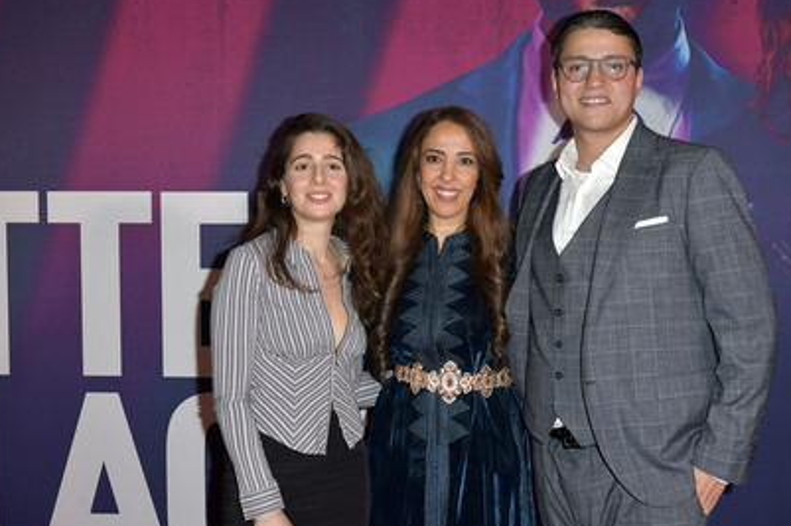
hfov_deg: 36.9
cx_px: 425
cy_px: 284
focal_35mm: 54
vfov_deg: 25.0
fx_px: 1186
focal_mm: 48
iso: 800
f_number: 5.6
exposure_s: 1/200
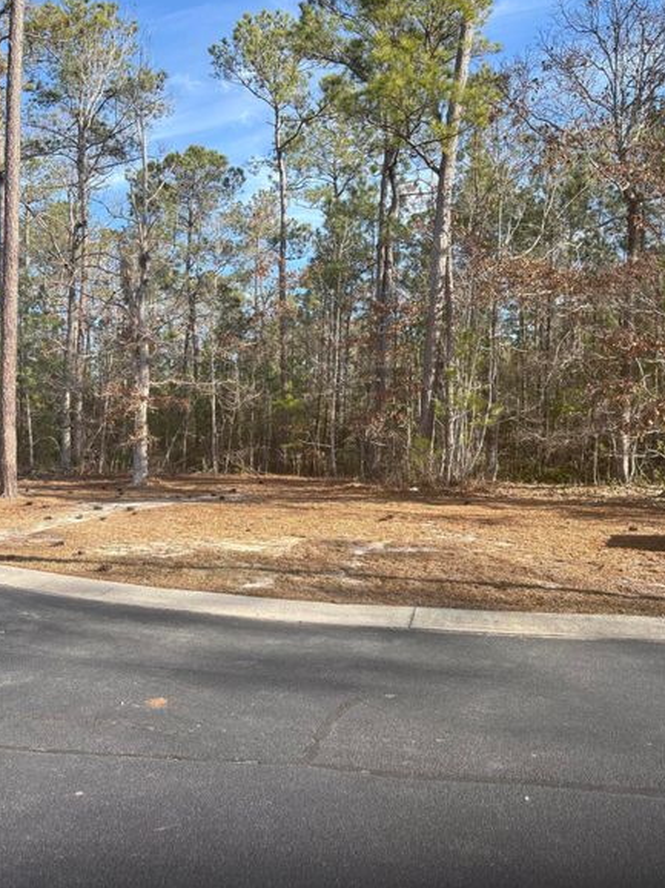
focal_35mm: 30
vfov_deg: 59.9
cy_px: 469
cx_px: 327
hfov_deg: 46.8
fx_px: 769
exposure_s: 1/920
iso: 50
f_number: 1.6
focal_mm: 5.96
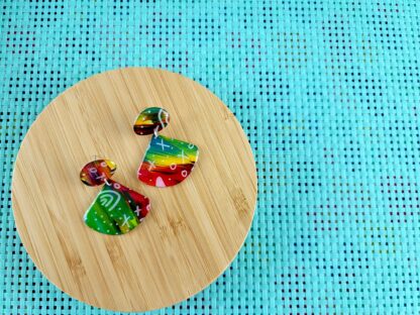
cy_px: 158
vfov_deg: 56.8
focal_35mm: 24
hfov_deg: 71.6
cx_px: 210
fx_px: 291
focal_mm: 6.7
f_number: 1.8
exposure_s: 1/40
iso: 250
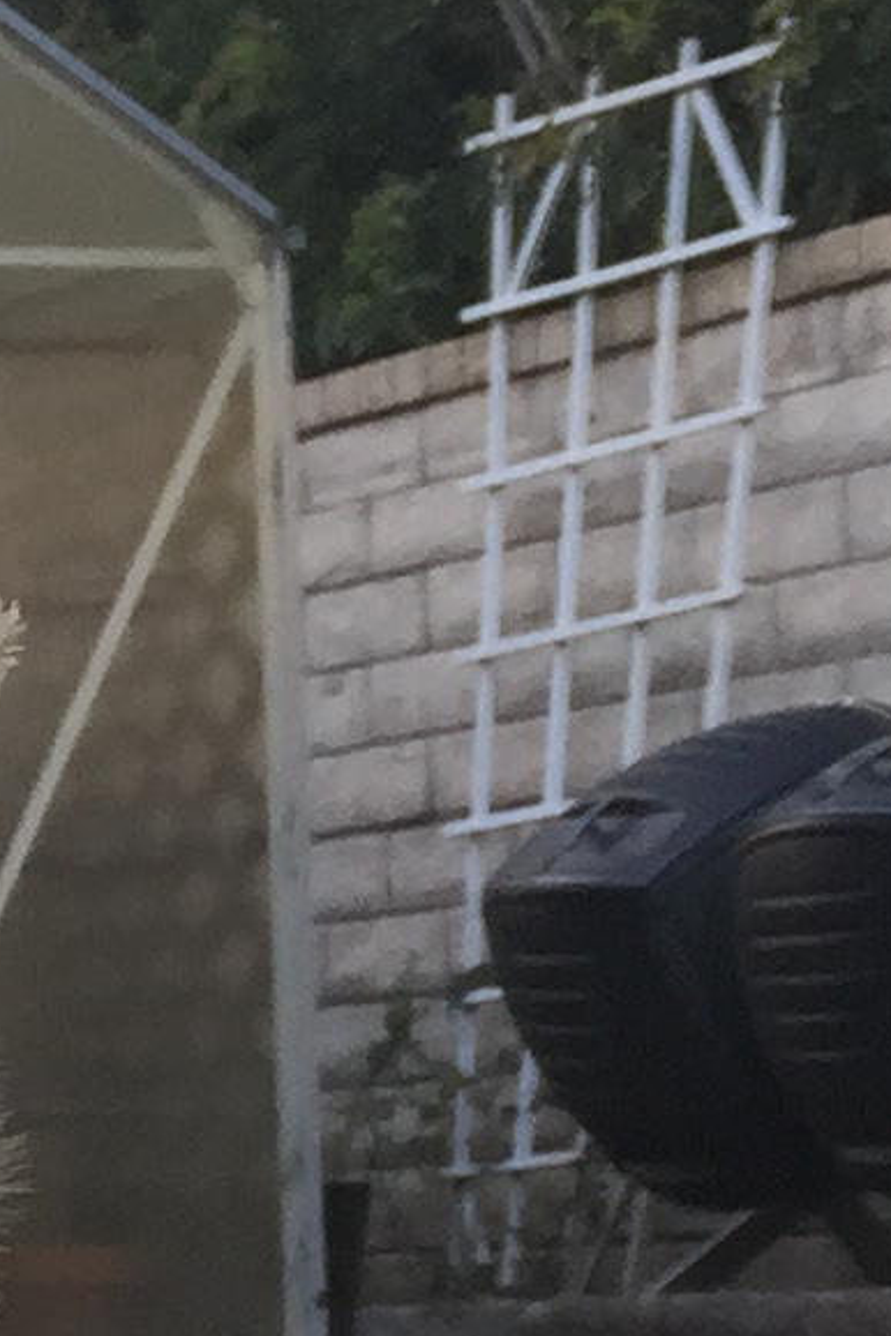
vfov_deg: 12.0
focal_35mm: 170
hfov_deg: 7.2
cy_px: 1133
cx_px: -1828
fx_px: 6311
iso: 40
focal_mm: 4.15
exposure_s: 1/120
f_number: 2.2
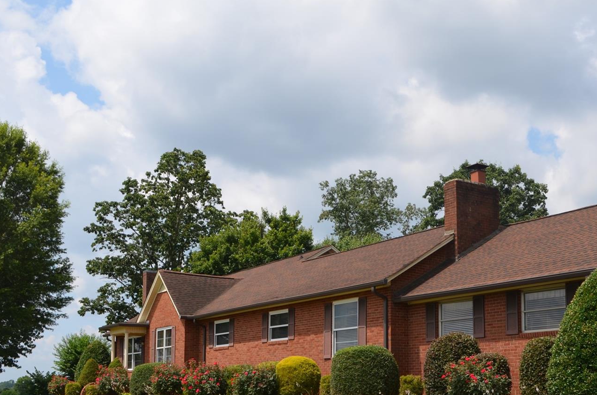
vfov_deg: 27.6
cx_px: 348
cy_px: 291
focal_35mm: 48
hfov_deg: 41.1
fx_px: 794
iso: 100
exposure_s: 1/250
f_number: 8
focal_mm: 20
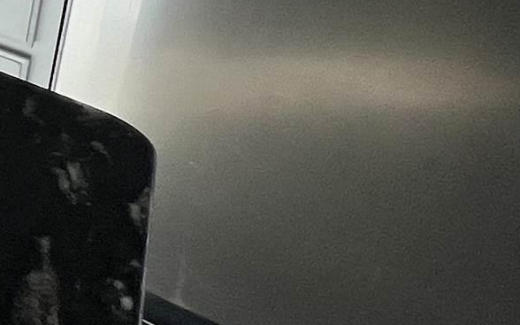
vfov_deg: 13.6
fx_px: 1020
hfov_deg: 14.2
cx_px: -799
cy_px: -433
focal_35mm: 72
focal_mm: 1.57
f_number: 1.8
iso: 32
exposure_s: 1/237
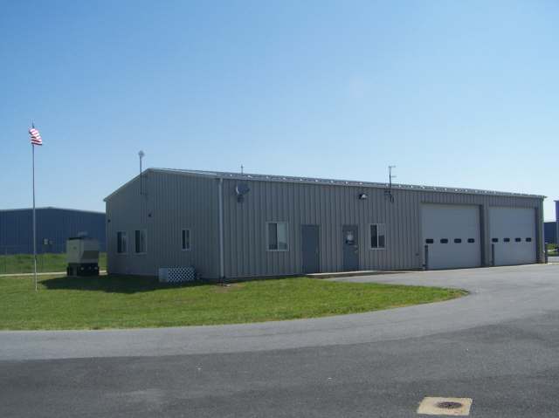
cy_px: 209
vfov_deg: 37.7
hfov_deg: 49.0
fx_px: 613
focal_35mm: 38
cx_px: 280
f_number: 4
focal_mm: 6.3
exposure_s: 1/1000
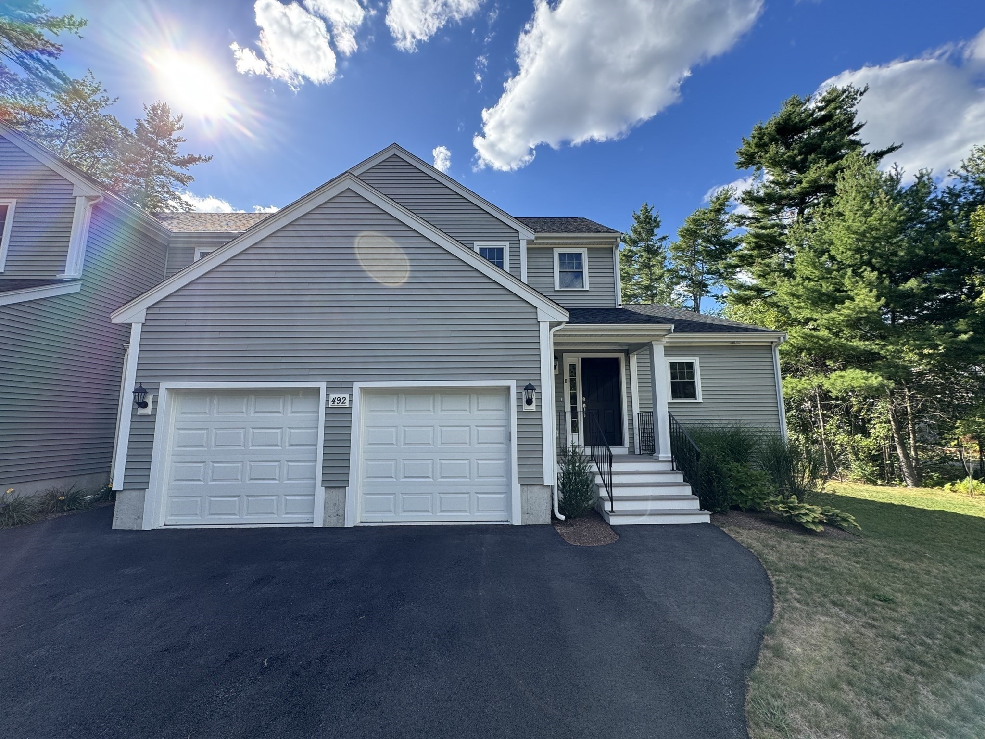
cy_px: 370
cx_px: 492
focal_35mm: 14
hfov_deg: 102.1
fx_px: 398
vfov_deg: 85.7
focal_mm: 2.22
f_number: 2.2
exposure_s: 1/587
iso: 40
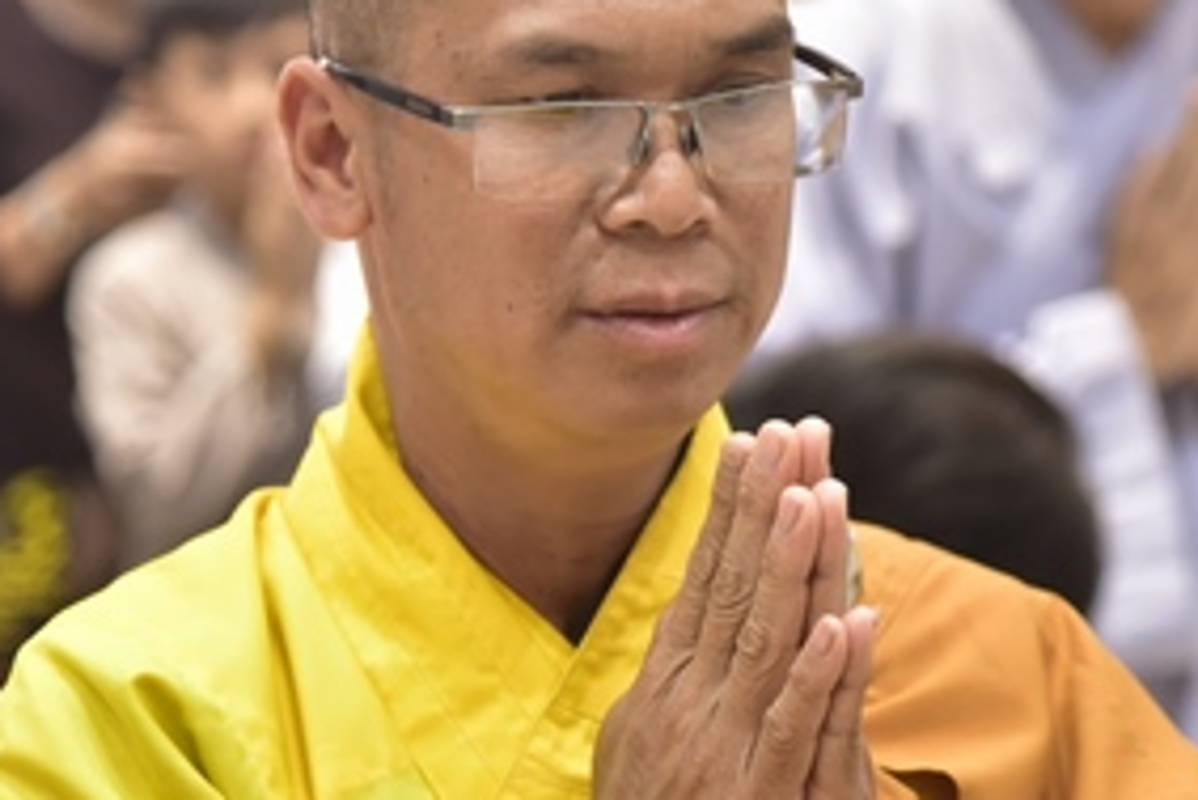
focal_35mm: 211
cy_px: 457
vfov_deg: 6.5
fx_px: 7025
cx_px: 715
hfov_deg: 9.7
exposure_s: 1/50
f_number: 4
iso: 1000
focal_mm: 92
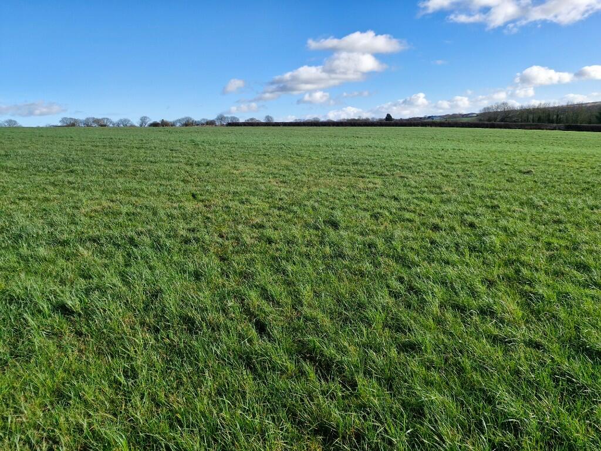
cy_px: 226
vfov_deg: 58.9
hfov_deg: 73.9
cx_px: 300
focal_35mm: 23
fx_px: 399
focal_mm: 5.54
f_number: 1.8
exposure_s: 1/1220
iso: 50
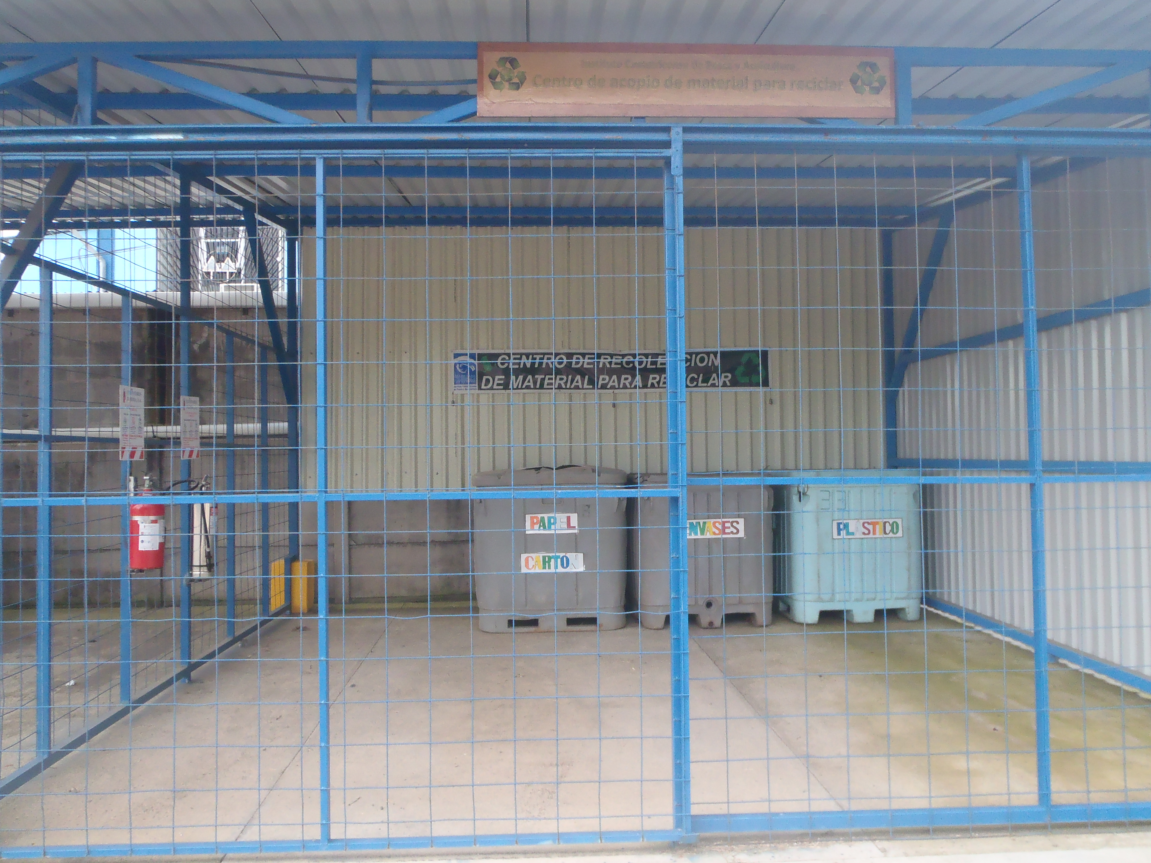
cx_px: 576
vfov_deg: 49.7
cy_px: 432
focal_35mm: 28
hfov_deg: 63.4
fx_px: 931
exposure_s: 1/250
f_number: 3.5
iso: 250
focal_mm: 5
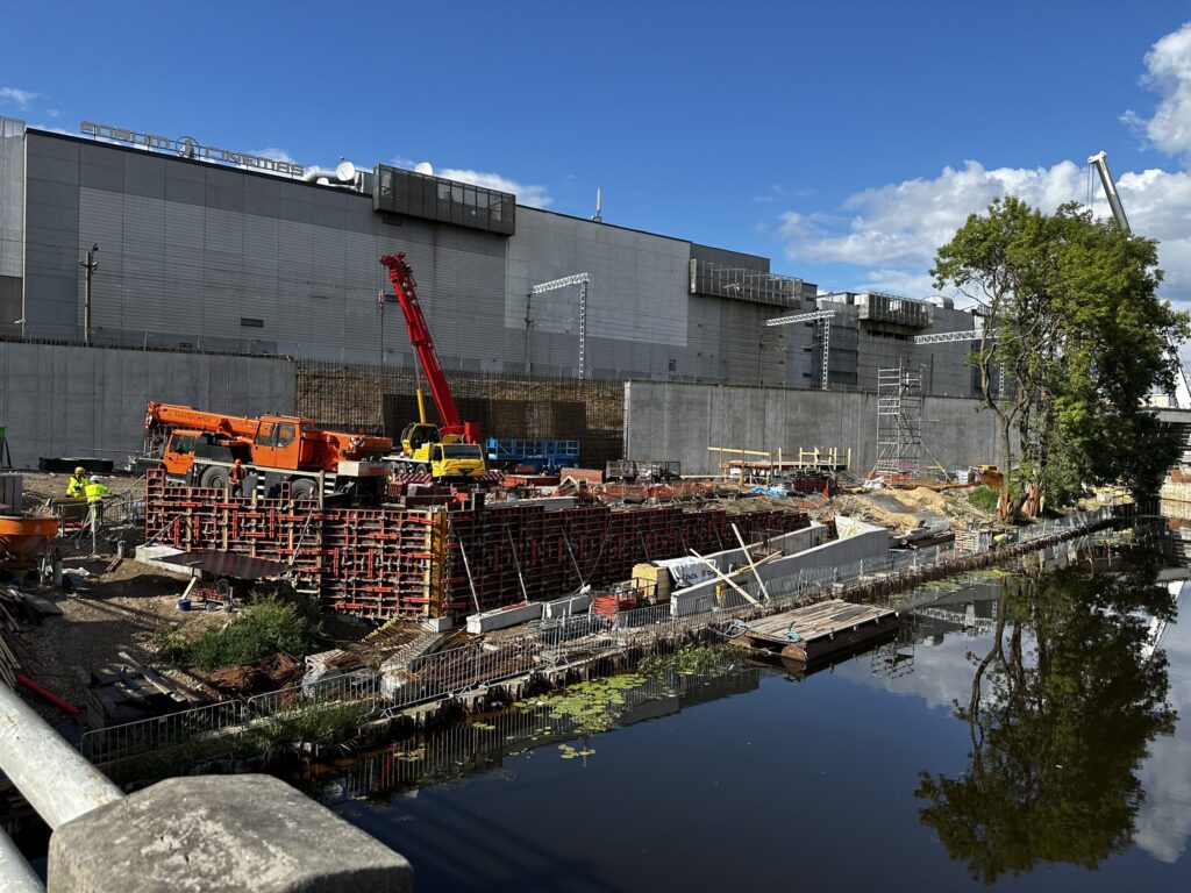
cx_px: 596
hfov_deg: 71.6
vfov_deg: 56.8
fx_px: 826
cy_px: 446
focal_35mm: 24
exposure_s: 1/2660
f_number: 1.78
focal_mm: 6.86
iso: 80
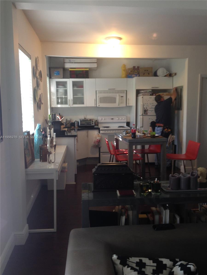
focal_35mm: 33
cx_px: 104
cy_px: 138
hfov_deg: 42.9
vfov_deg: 55.4
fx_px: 263
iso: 64
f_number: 2.4
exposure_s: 1/20
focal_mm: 4.12
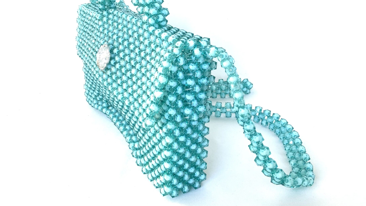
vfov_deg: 31.9
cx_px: 167
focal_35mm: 37
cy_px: 80
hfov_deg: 53.9
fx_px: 359
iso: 32
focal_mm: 3
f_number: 1.8
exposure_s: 1/122
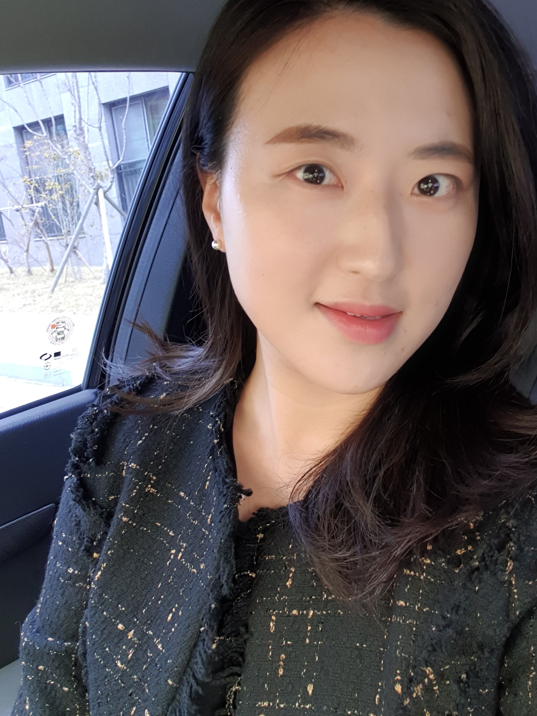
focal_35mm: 34
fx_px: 703
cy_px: 328
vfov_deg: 53.9
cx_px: 288
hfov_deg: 41.8
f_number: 1.7
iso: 100
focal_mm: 2.92
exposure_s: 1/40
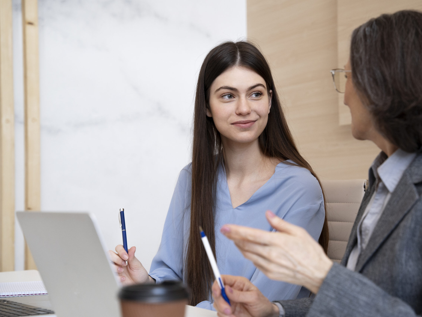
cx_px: 233
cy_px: 159
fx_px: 851
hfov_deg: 27.8
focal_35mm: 70
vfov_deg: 21.1
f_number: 4
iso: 1000
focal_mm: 63.7
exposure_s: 1/160
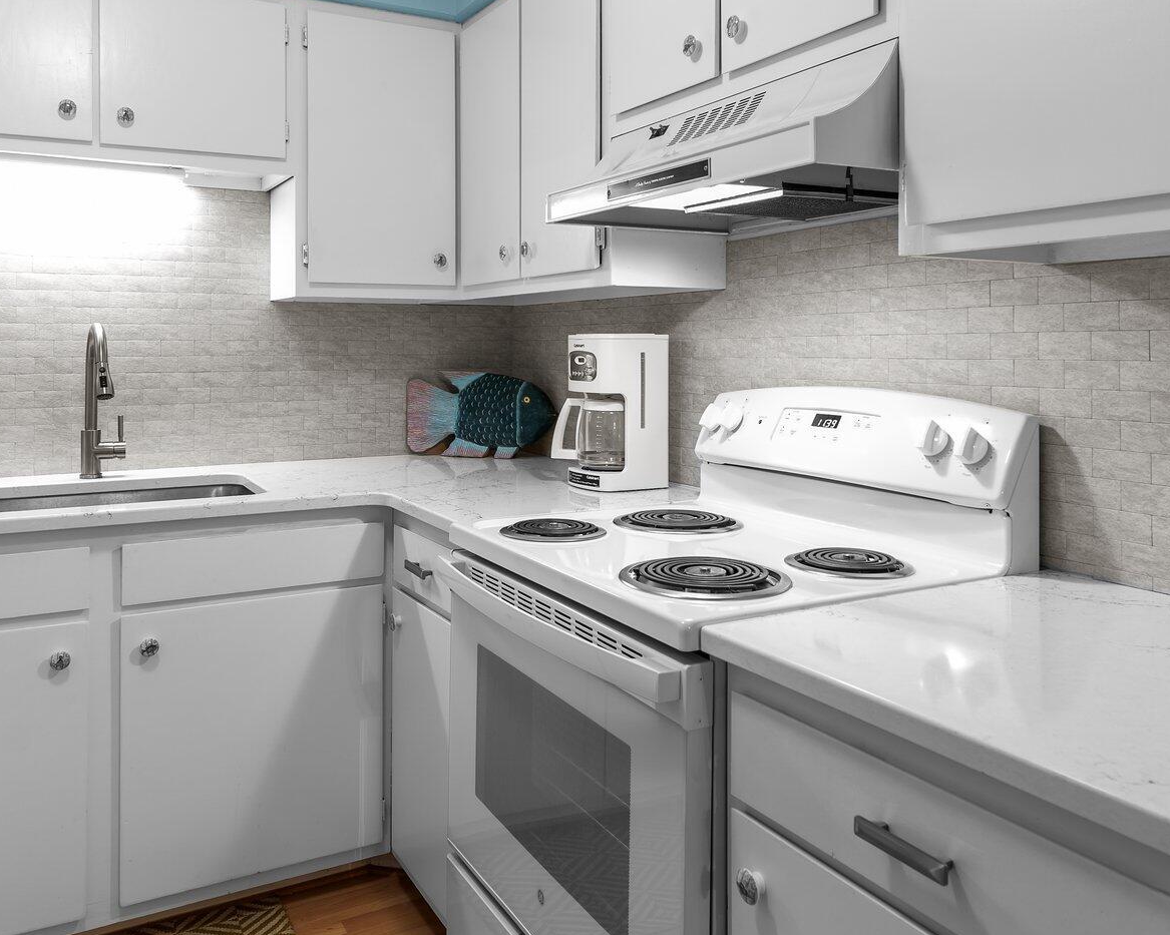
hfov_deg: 62.2
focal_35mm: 28
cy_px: 354
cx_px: 563
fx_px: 969
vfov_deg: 51.0
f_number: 5.6
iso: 200
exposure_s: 1/2.5
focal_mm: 17
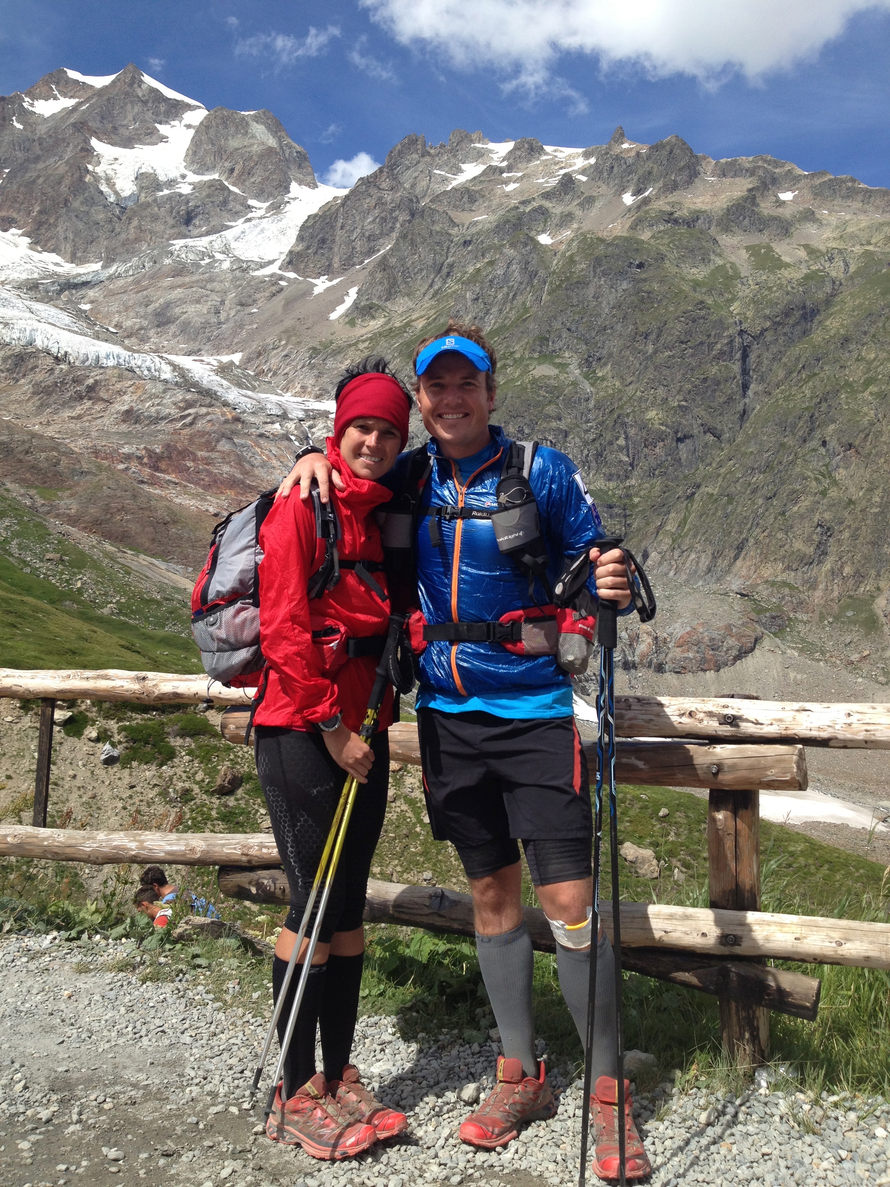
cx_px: 445
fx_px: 1200
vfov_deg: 52.6
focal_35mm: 35
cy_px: 594
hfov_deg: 40.7
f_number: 2.4
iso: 50
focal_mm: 4.28
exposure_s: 1/1534
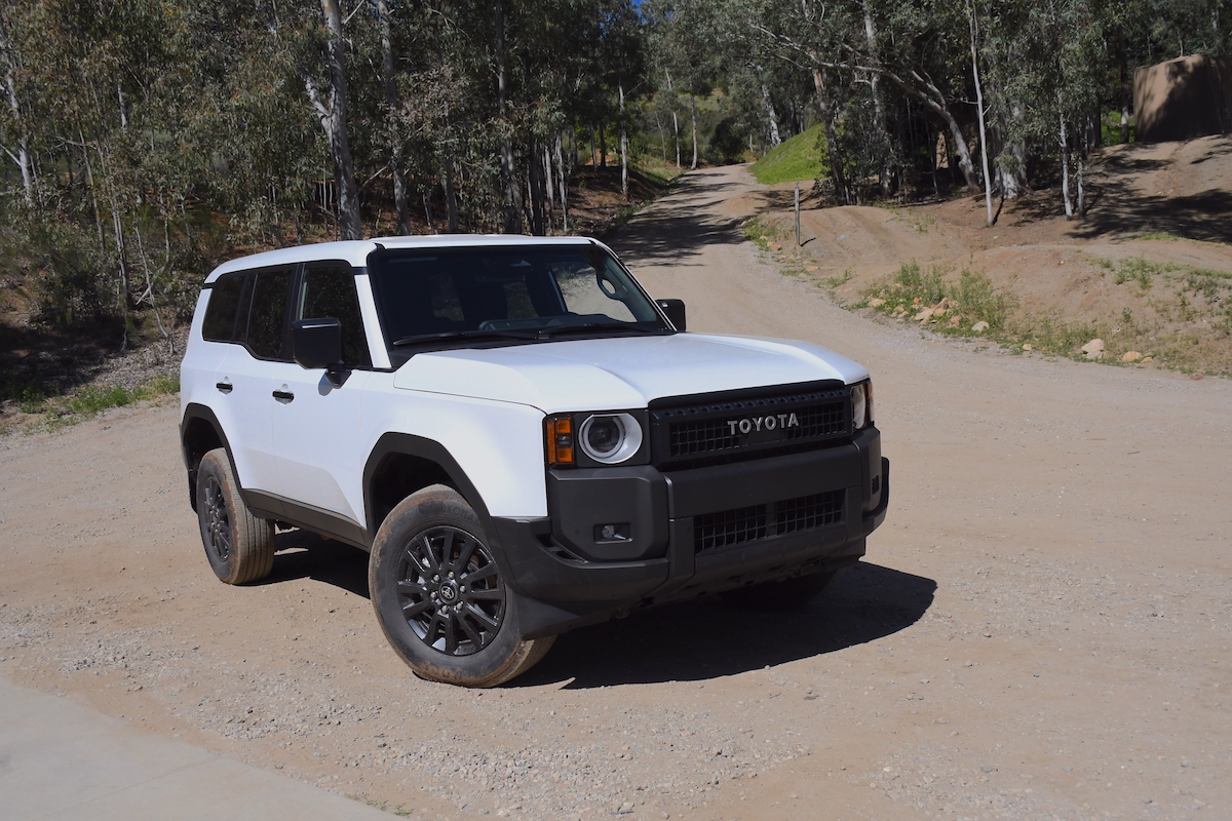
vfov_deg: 38.9
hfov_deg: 55.8
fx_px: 1163
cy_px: 410
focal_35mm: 34
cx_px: 616
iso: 640
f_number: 5
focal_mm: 23
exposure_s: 1/8000
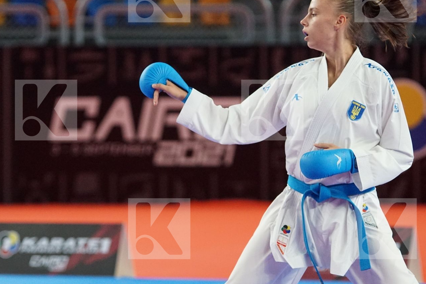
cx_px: 159
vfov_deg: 4.8
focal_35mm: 286
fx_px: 3381
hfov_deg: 7.2
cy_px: 110
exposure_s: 1/2000
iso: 3200
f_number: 2.8
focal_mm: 135
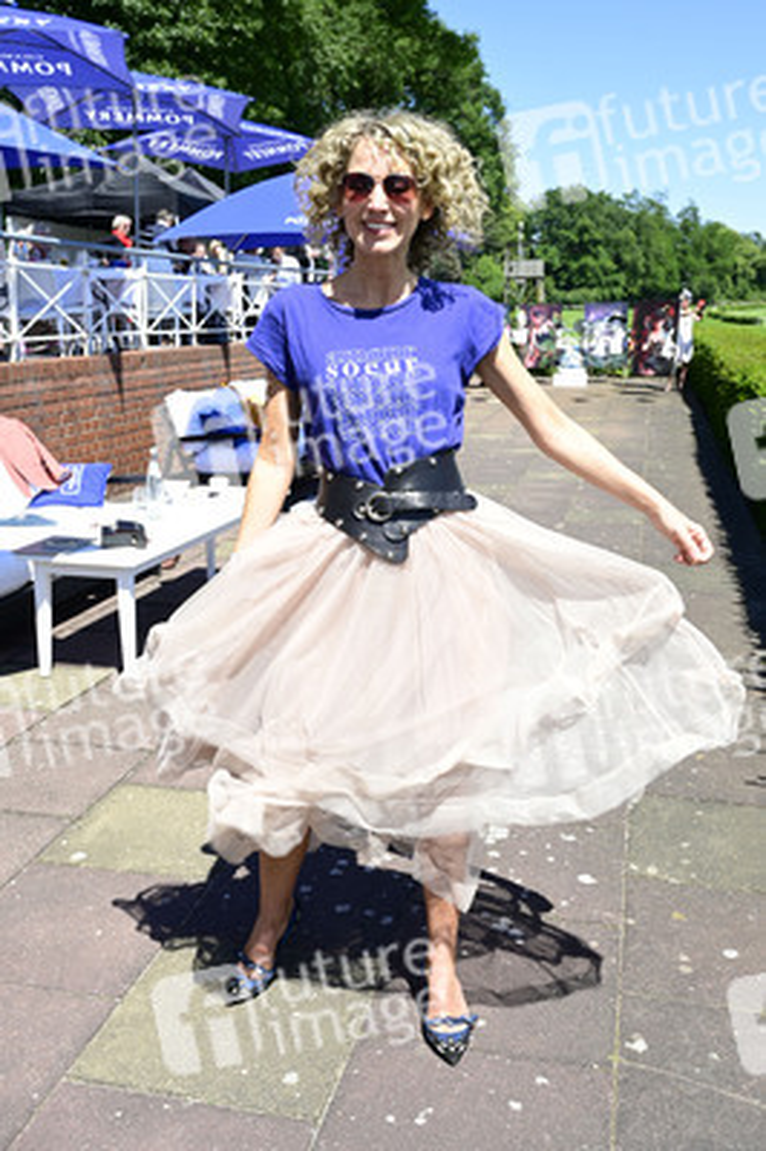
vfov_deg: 58.8
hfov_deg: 41.0
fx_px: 1023
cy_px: 576
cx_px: 383
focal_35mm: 32
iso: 100
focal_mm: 32
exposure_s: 1/200
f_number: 7.1
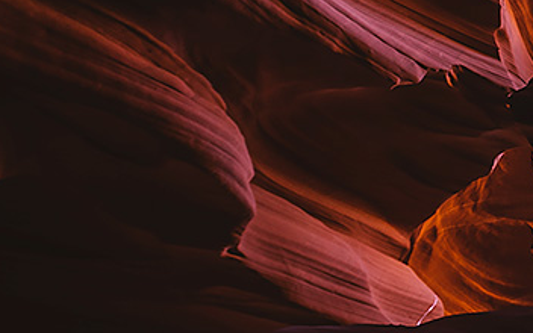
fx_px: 1177
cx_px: 1254
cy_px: 36
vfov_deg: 15.9
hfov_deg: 15.3
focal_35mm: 81
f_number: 9
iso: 64
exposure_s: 1/4
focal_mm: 14
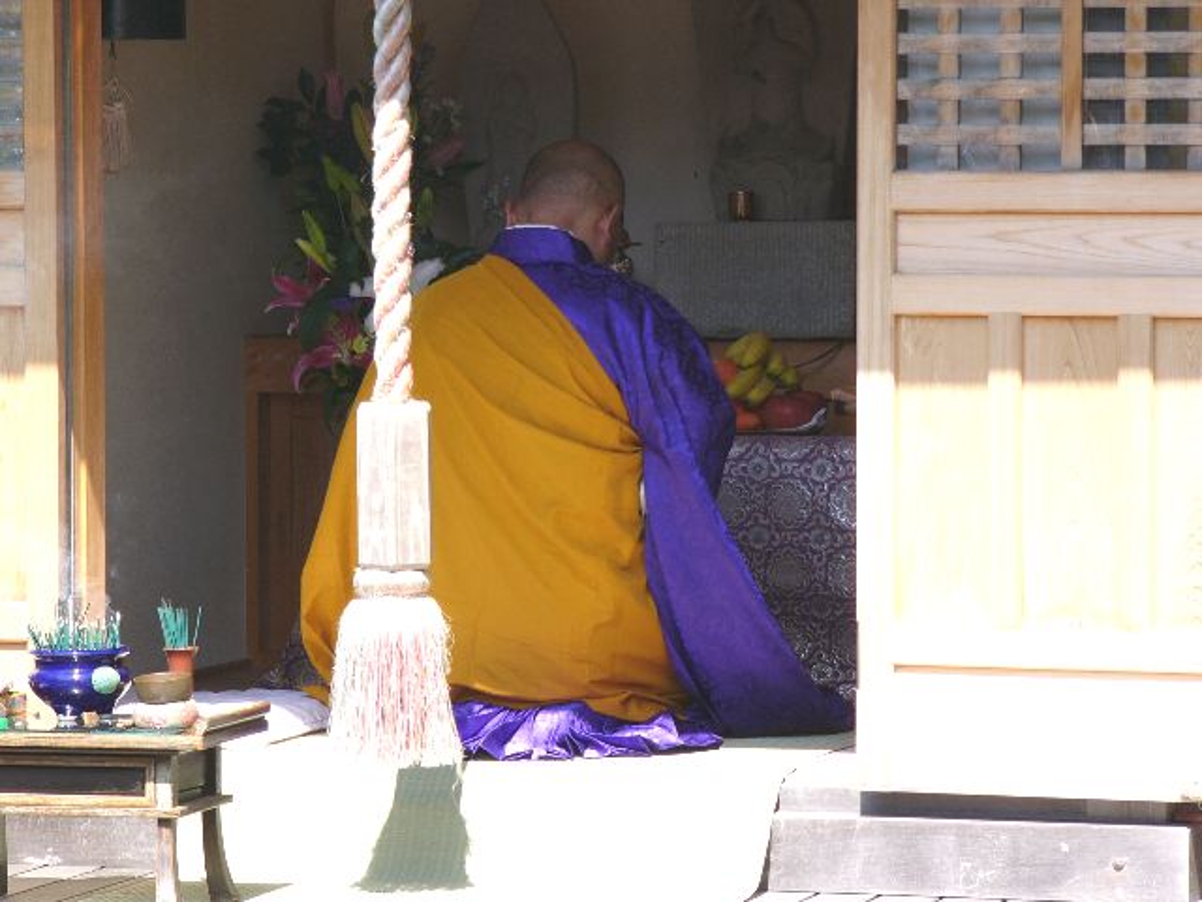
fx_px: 5972
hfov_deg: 11.5
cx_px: 601
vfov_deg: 8.6
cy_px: 451
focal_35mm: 172
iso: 50
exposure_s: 1/125
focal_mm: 28.7
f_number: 4
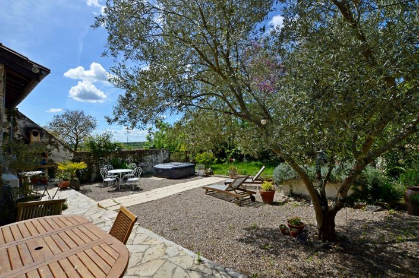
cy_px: 139
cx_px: 210
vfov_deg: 77.2
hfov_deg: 100.5
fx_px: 174
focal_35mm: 15
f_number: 8
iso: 100
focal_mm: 10
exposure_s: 1/250
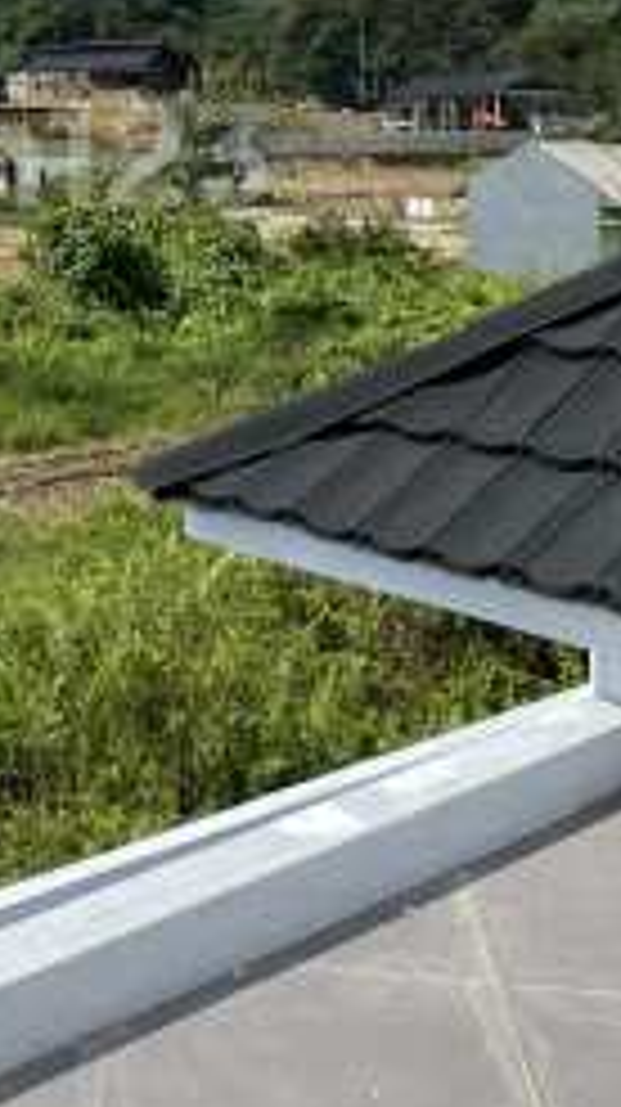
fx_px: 1555
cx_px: -142
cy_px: 153
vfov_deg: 37.2
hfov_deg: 20.9
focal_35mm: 53
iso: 32
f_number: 1.8
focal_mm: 4.25
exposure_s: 1/5236
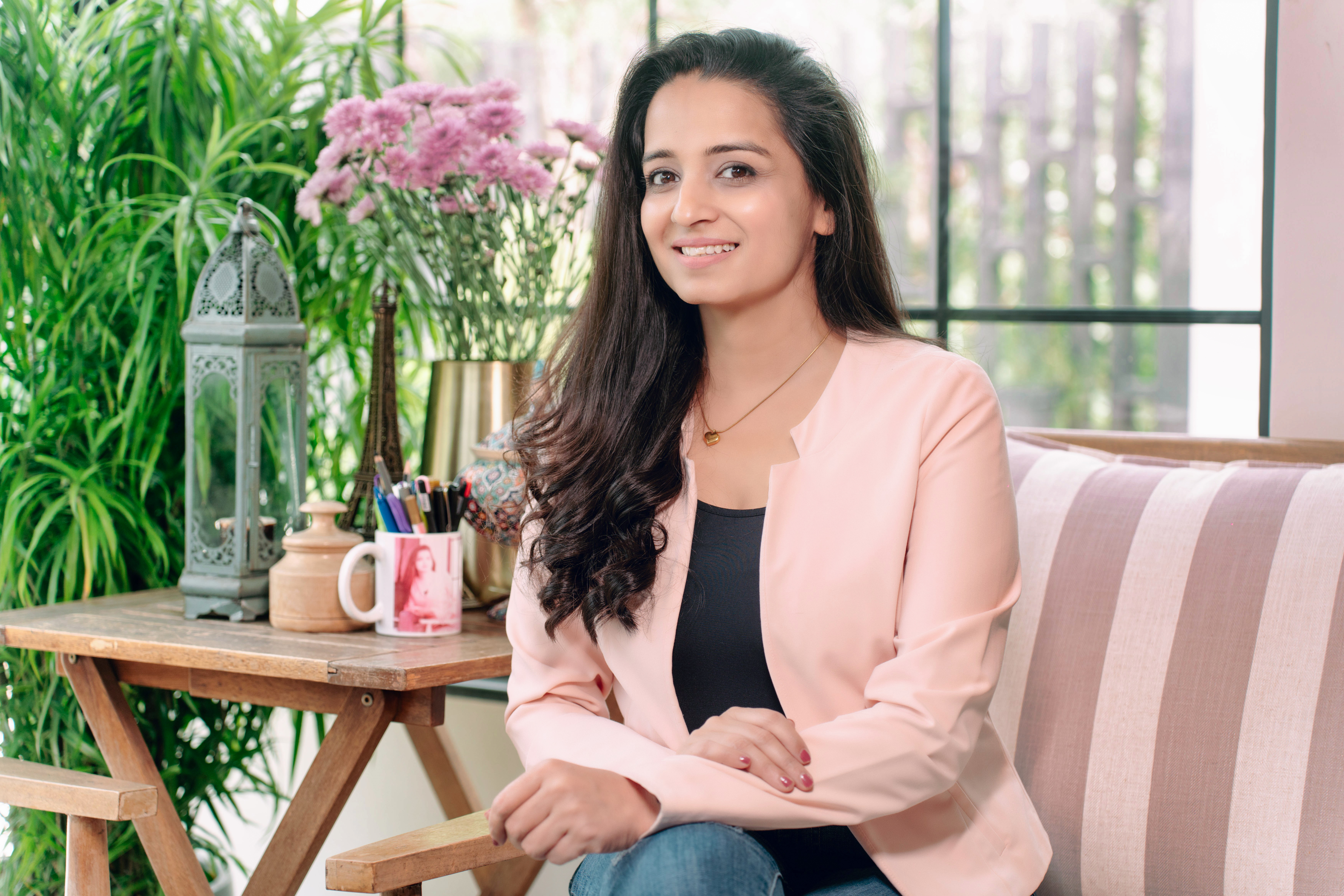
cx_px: 672
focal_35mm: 67
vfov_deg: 20.3
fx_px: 2501
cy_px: 448
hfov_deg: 30.1
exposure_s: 1/160
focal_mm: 67
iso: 250
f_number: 2.8
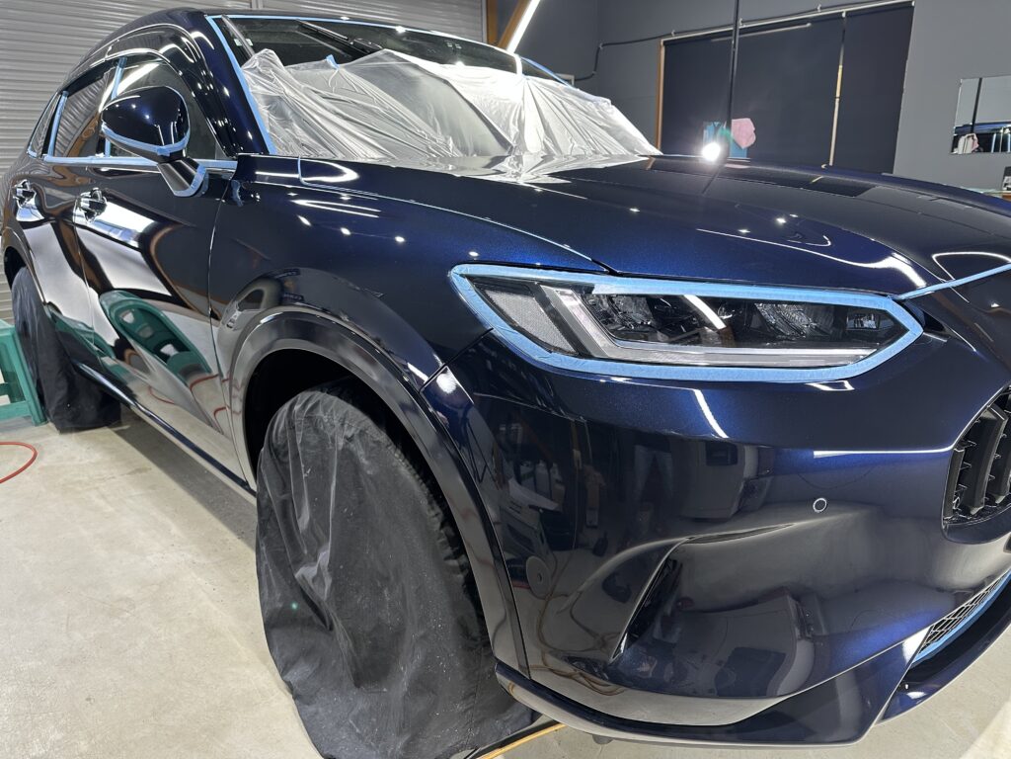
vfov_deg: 56.8
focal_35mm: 24
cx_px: 506
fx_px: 701
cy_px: 380
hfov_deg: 71.6
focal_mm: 6.86
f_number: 1.78
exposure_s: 1/120
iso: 200
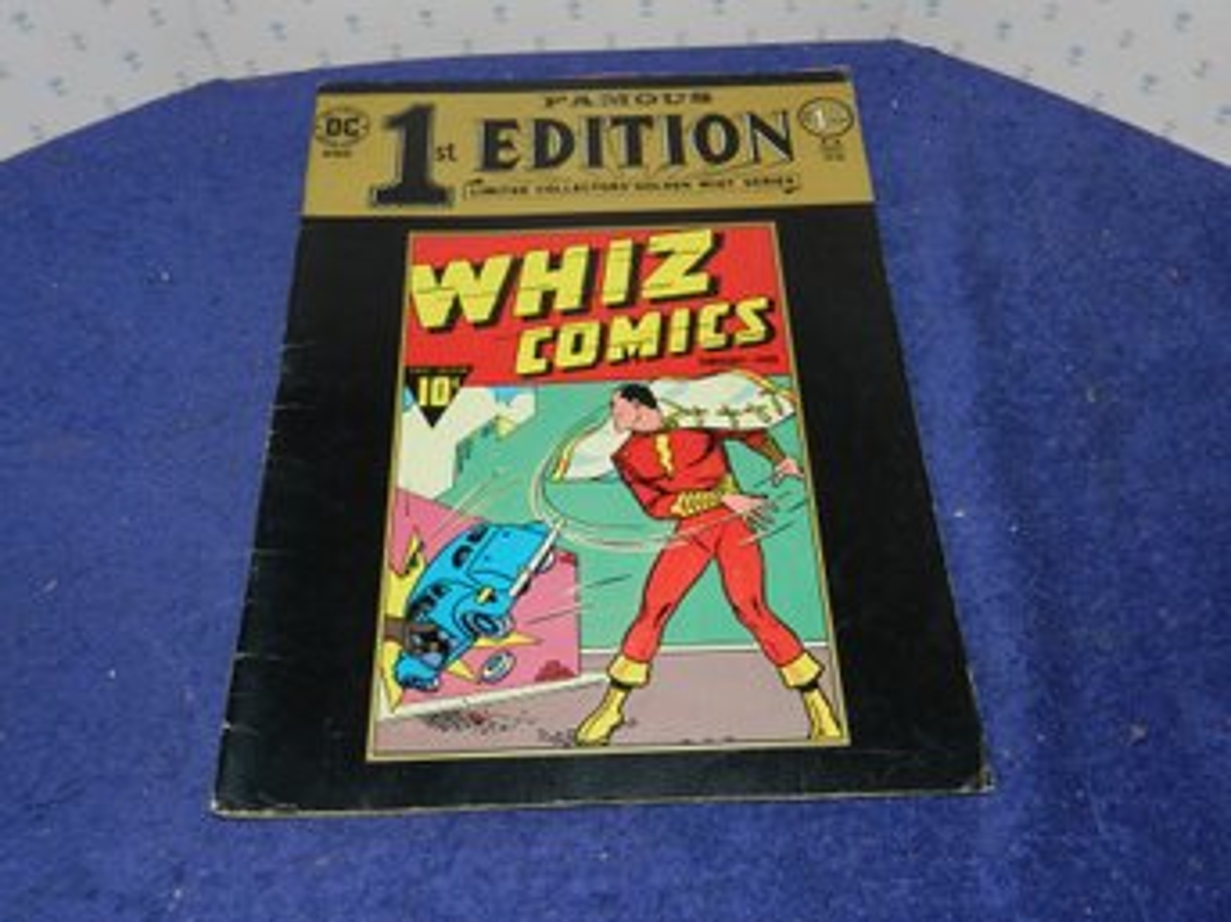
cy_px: 461
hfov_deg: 63.5
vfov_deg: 49.7
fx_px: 995
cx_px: 616
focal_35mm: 28
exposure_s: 1/30
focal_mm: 5
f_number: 3.6
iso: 200
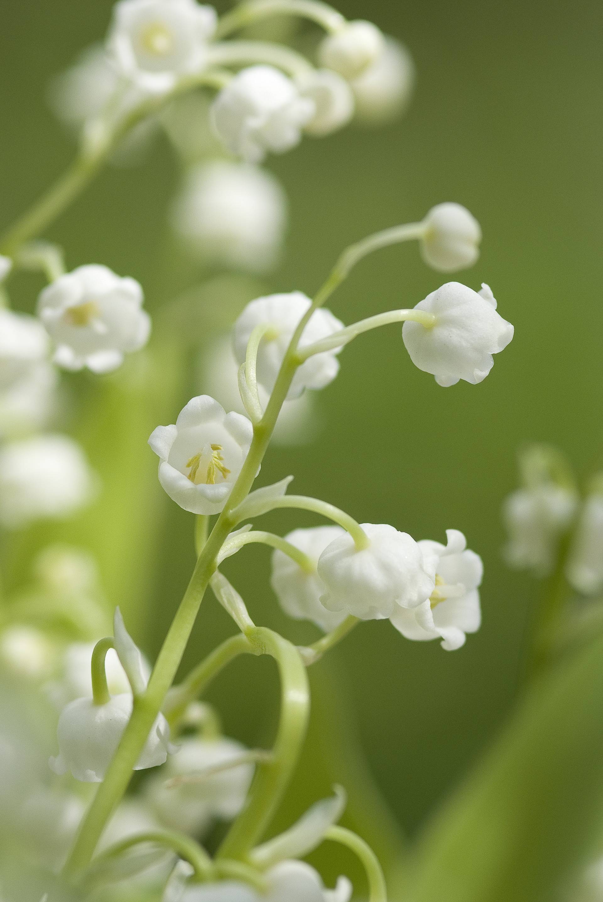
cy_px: 451
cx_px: 302
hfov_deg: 8.7
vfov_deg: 13.0
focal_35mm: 158
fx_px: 3959
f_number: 5
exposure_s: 1/1600
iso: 400
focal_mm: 105
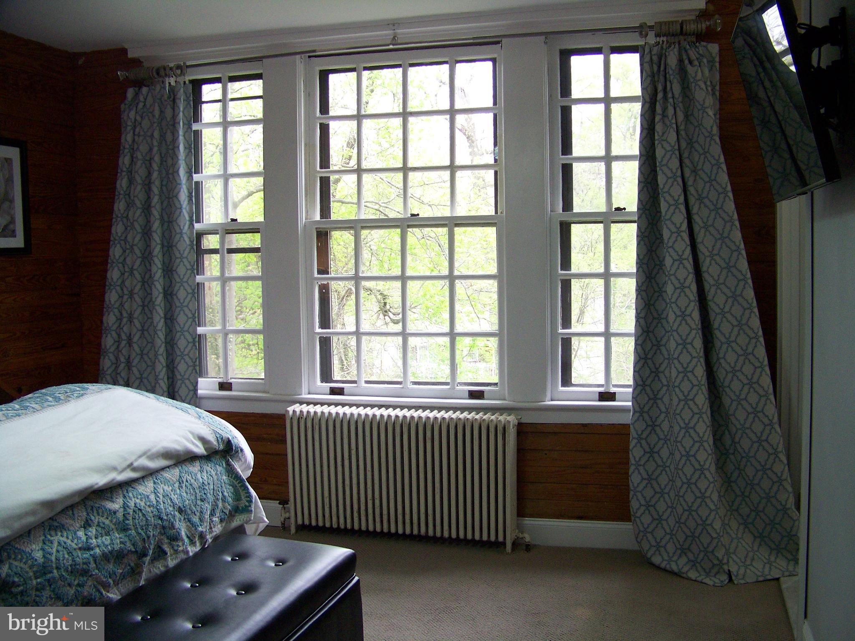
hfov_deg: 51.4
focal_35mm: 36
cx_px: 428
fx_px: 889
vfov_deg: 39.7
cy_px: 320
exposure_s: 1/30
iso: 125
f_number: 2.8
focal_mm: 5.85
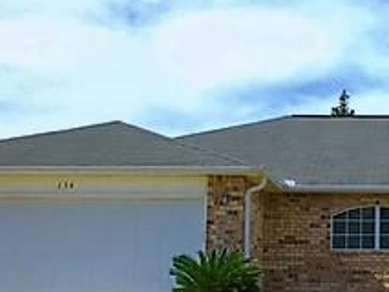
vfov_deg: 17.0
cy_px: 193
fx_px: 978
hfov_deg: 21.8
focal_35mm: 87
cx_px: 374
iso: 25
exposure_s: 1/1972
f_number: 2.2
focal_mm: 4.15
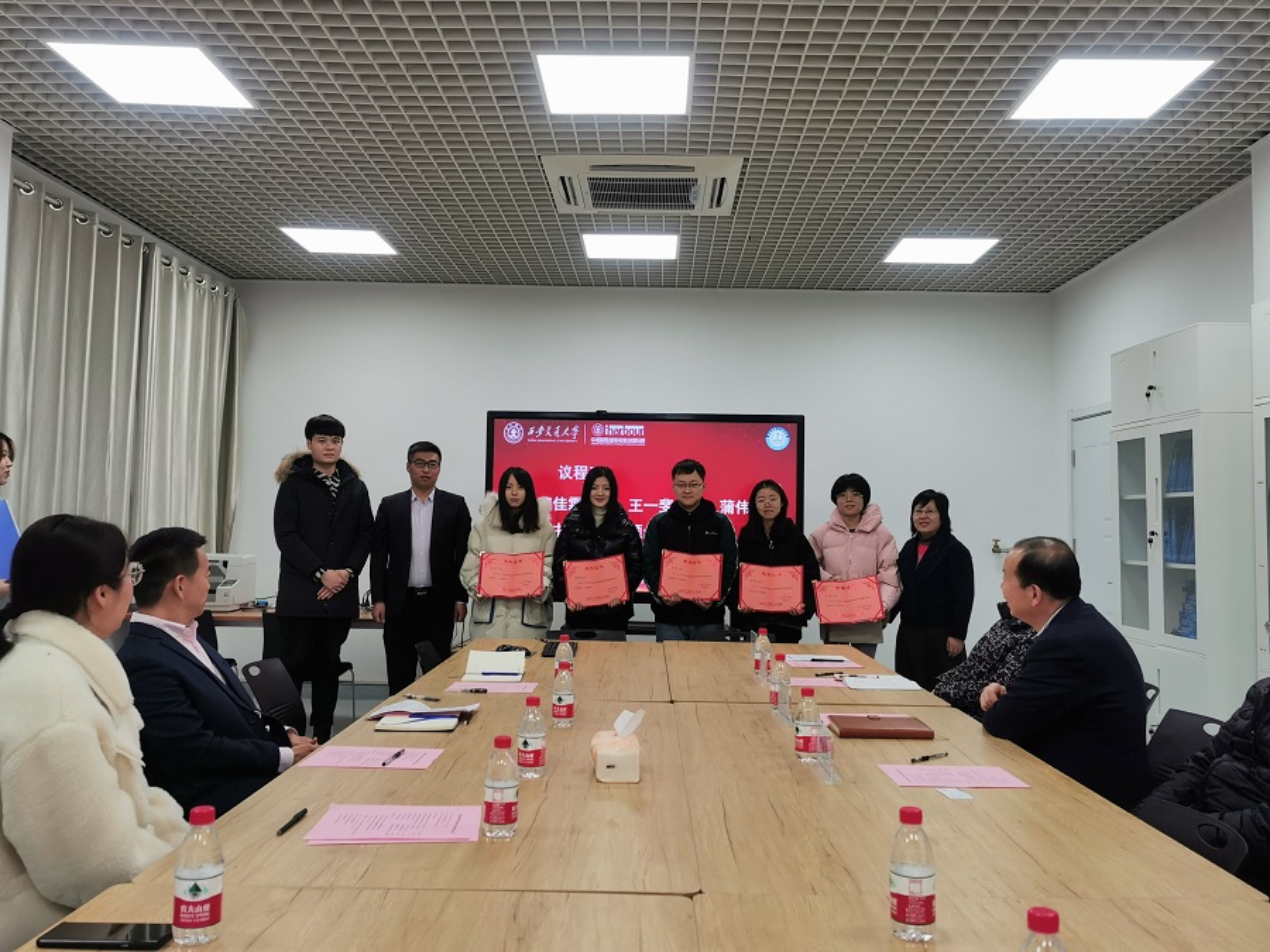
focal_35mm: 30
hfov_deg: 60.0
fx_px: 1101
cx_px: 635
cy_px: 476
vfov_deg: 46.8
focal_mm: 5.56
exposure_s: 1/100
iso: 64
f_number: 1.6
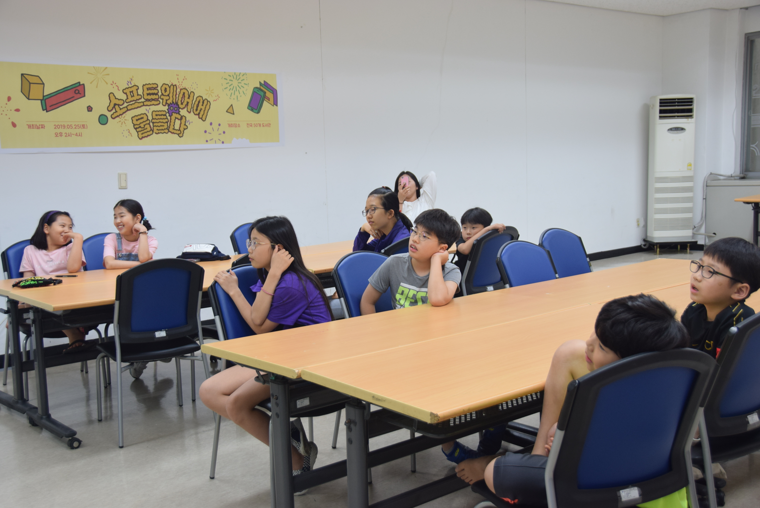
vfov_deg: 33.1
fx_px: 856
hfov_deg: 47.9
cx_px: 380
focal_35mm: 40
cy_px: 254
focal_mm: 27
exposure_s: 1/40
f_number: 4.5
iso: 400
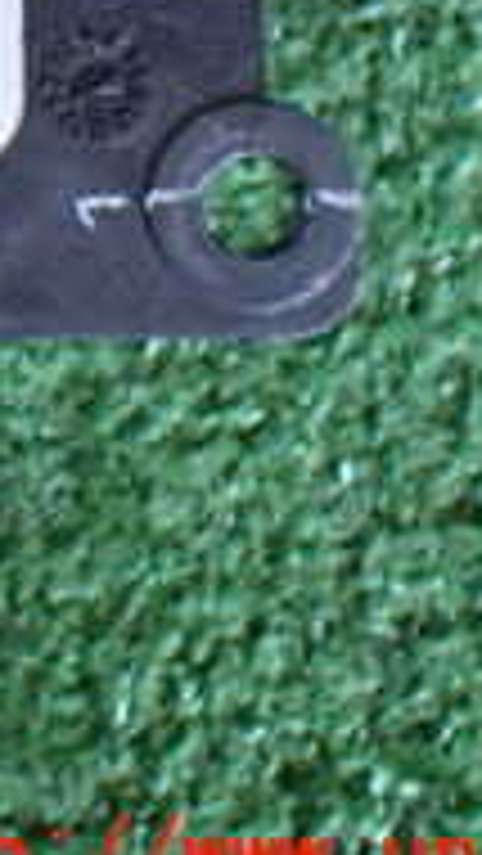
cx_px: -500
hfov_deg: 10.7
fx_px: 2338
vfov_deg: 19.8
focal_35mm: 103
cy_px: -94
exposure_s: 1/100
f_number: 2.3
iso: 800
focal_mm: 5.4
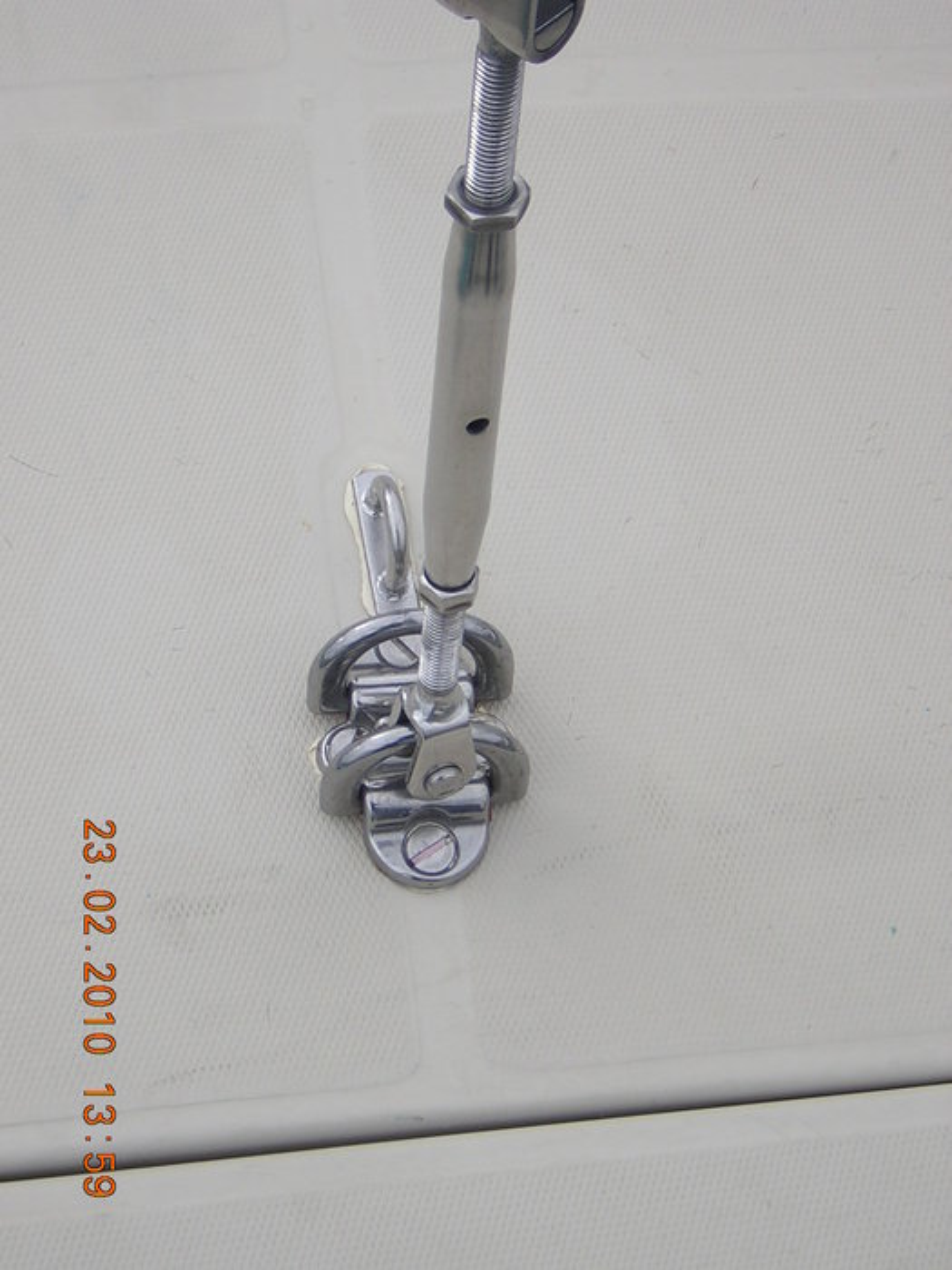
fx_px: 3264
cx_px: 476
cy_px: 635
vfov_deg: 22.0
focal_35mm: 89
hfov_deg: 16.6
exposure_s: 1/482
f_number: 4.2
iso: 100
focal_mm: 11.6
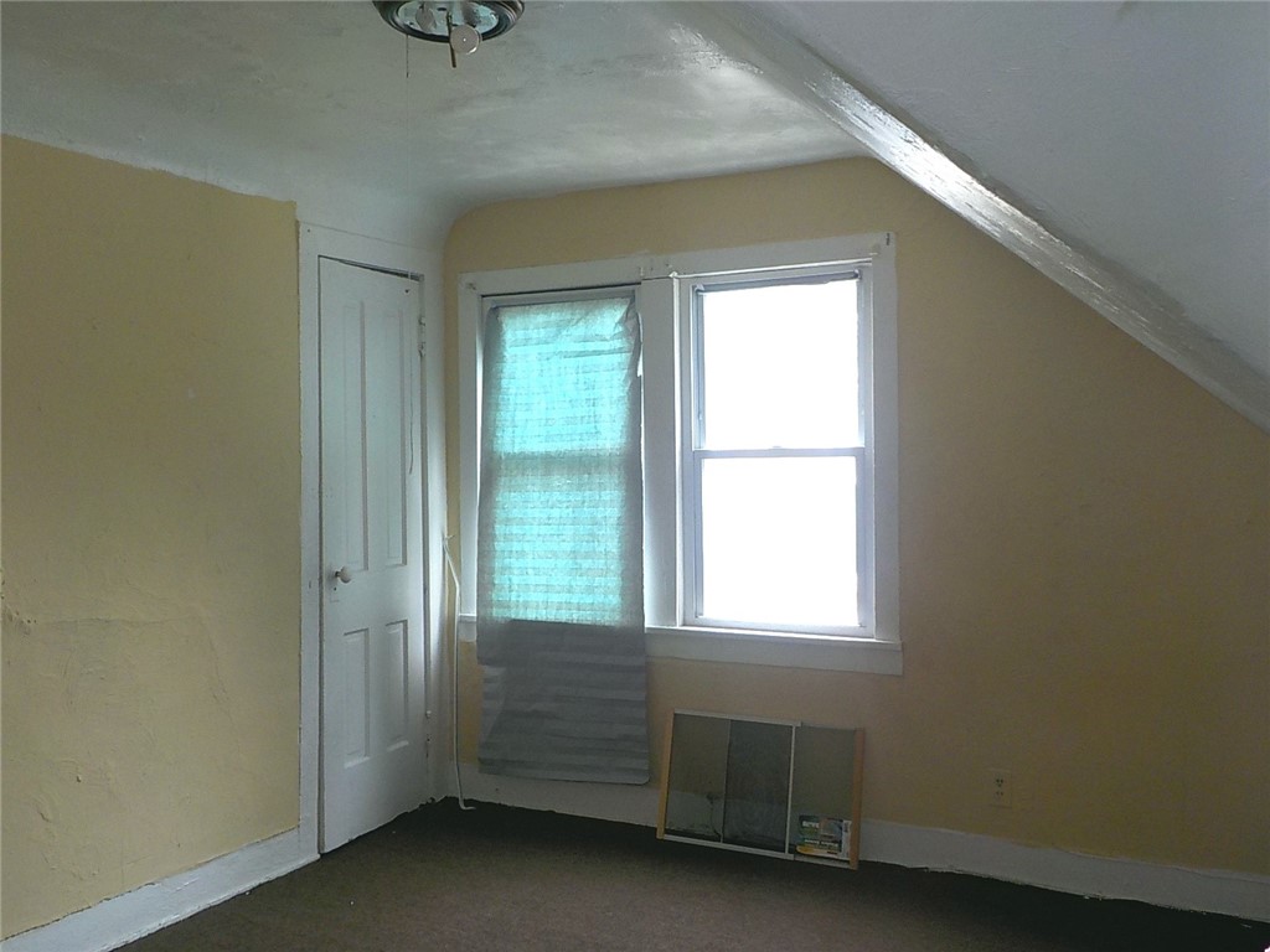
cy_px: 476
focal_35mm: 30
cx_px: 635
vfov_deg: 46.8
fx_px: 1101
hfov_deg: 60.0
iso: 125
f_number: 3.3
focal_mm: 4.1
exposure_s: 1/40
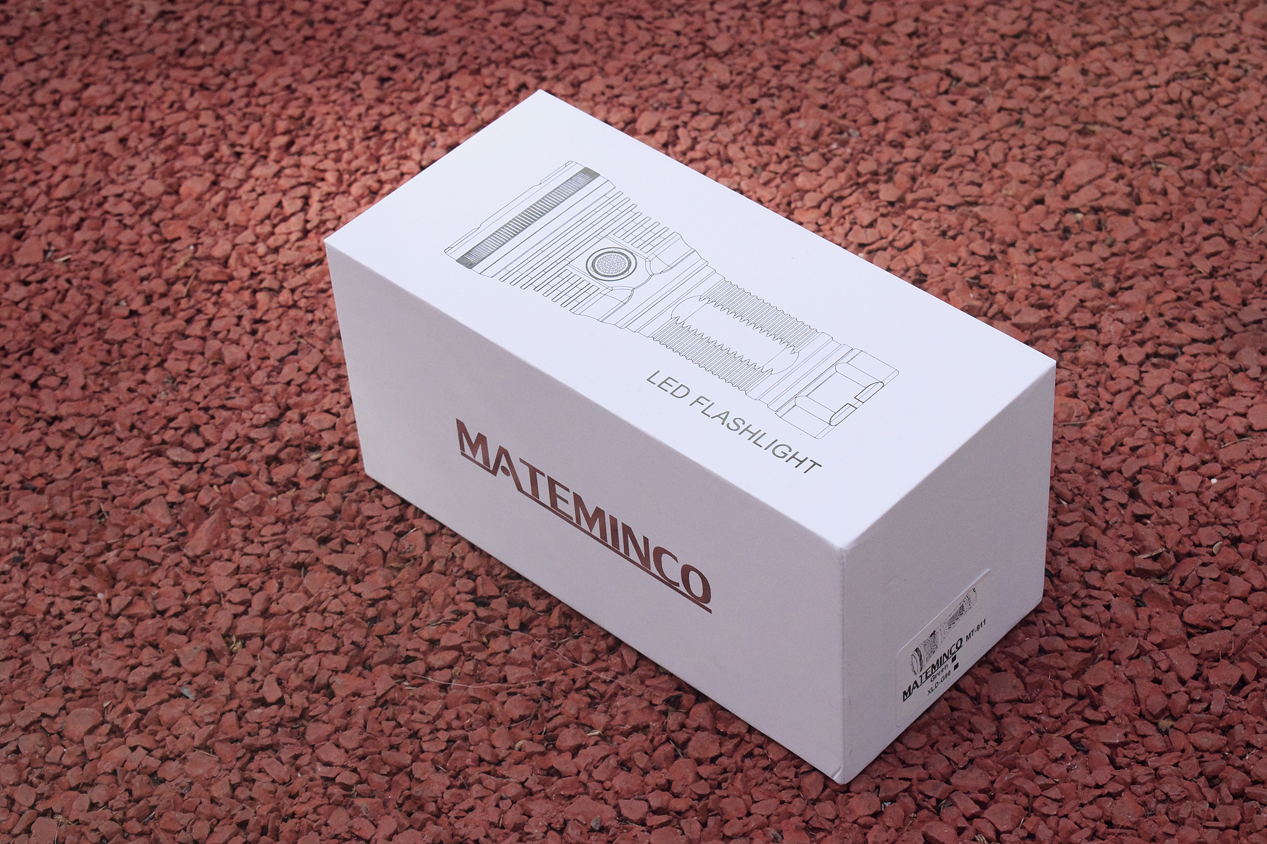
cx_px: 634
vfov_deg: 16.6
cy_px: 422
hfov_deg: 24.6
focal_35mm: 82
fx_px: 2903
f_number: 13
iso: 3200
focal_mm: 55
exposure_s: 1/640
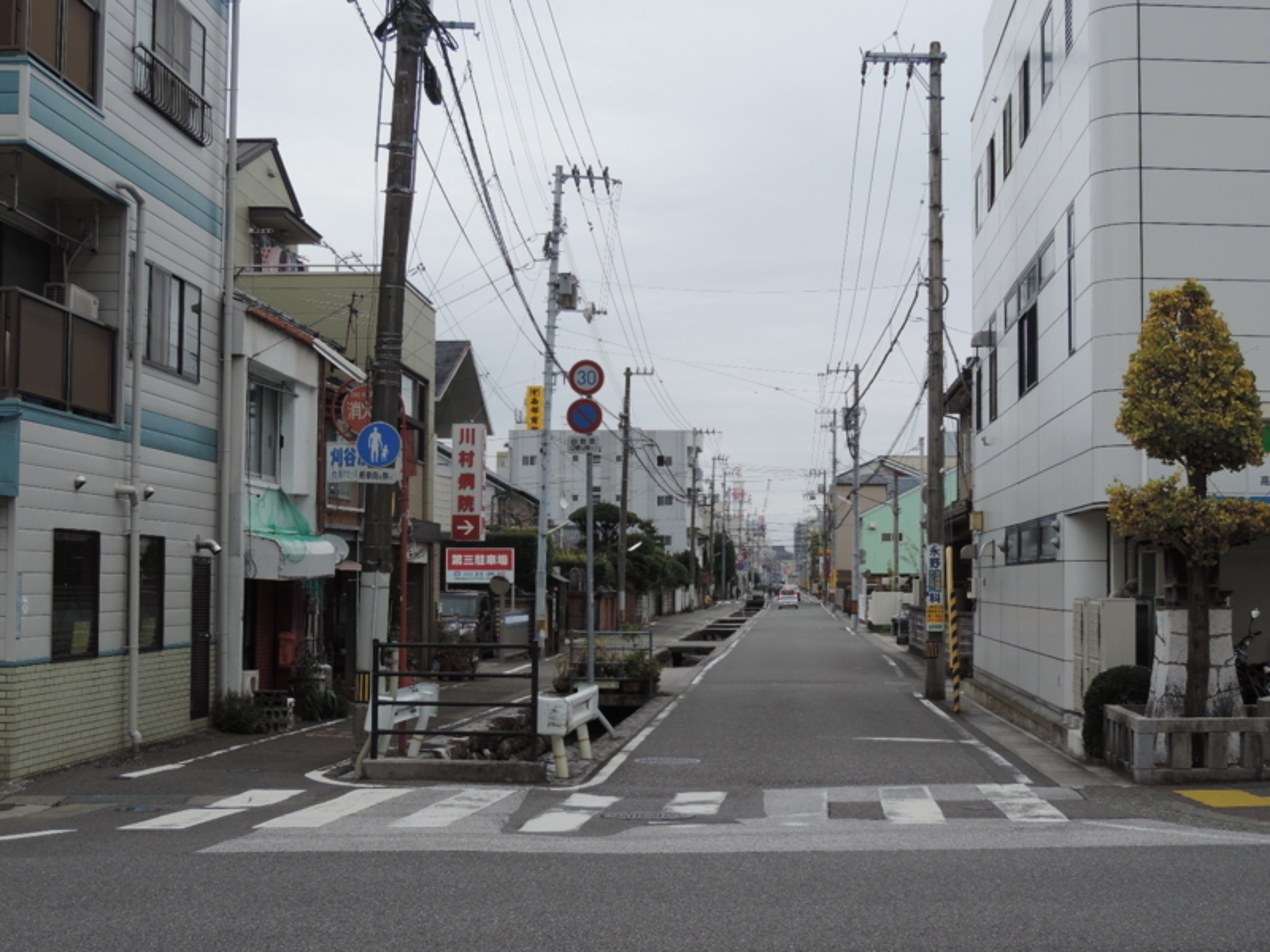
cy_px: 476
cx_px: 635
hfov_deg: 38.2
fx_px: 1834
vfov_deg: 29.1
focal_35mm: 50
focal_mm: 8.9
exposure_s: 1/125
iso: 80
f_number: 3.6
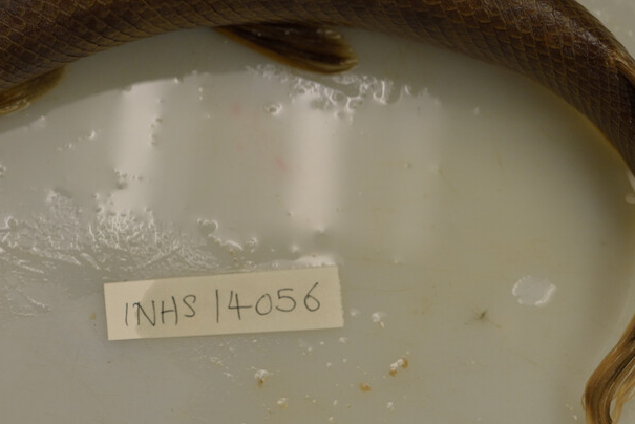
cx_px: 146
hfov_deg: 17.1
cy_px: 187
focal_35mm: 119
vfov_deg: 11.5
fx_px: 2100
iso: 500
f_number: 4
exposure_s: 1/250
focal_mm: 60
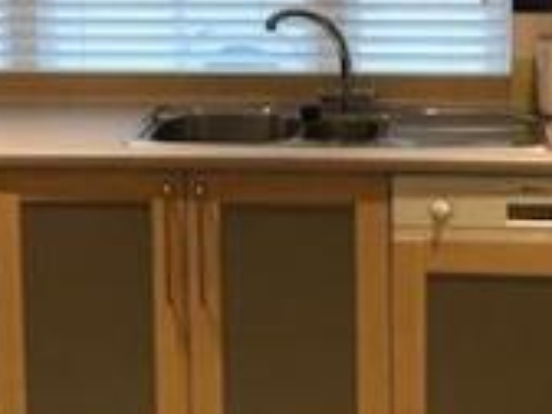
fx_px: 1547
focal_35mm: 97
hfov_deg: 20.2
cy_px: 71
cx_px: 255
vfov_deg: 15.1
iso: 32
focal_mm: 3.99
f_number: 1.8
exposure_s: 1/25
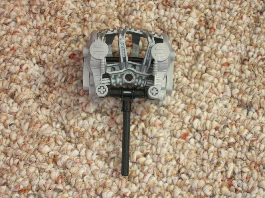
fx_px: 512
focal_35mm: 67
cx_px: 131
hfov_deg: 29.0
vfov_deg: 21.9
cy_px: 98
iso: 200
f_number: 3.8
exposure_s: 1.88
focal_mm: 11
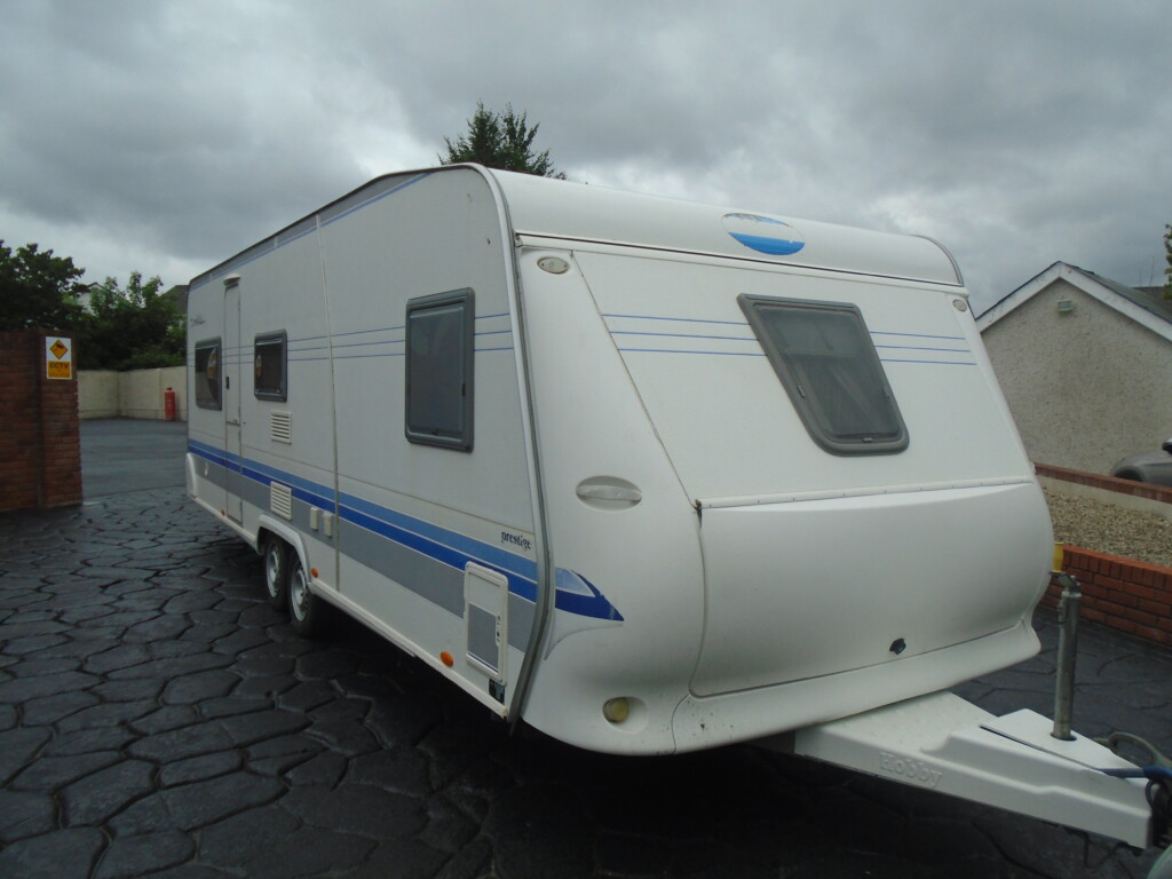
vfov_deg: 53.1
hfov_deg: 67.3
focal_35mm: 26
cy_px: 440
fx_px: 880
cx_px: 586
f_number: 8
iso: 100
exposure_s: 1/250
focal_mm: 4.6
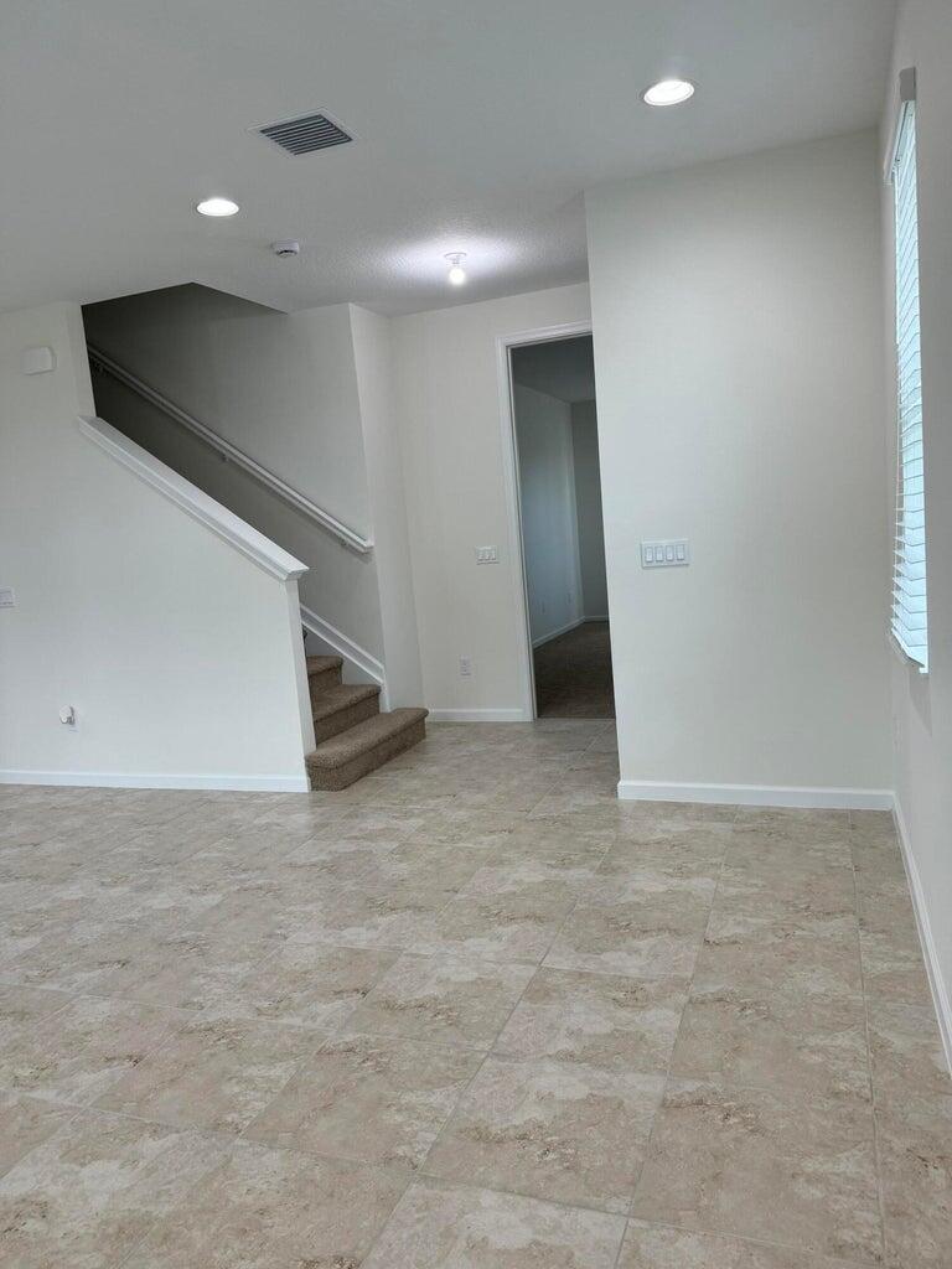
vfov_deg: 71.6
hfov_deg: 56.8
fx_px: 880
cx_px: 476
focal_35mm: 24
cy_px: 634
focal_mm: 6.76
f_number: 1.78
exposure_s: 1/120
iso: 100
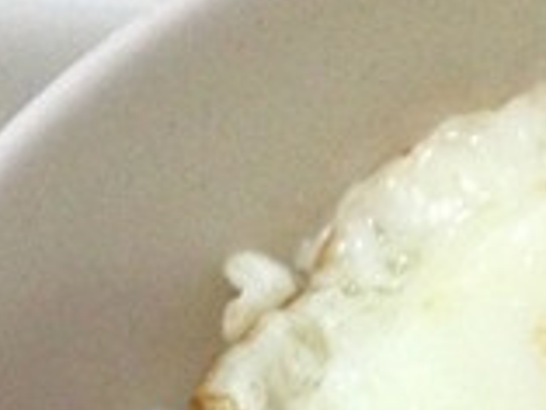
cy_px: 851
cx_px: 296
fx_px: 2384
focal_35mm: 151
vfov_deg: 9.2
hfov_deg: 13.1
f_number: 2.4
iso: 500
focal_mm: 4.12
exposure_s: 1/15
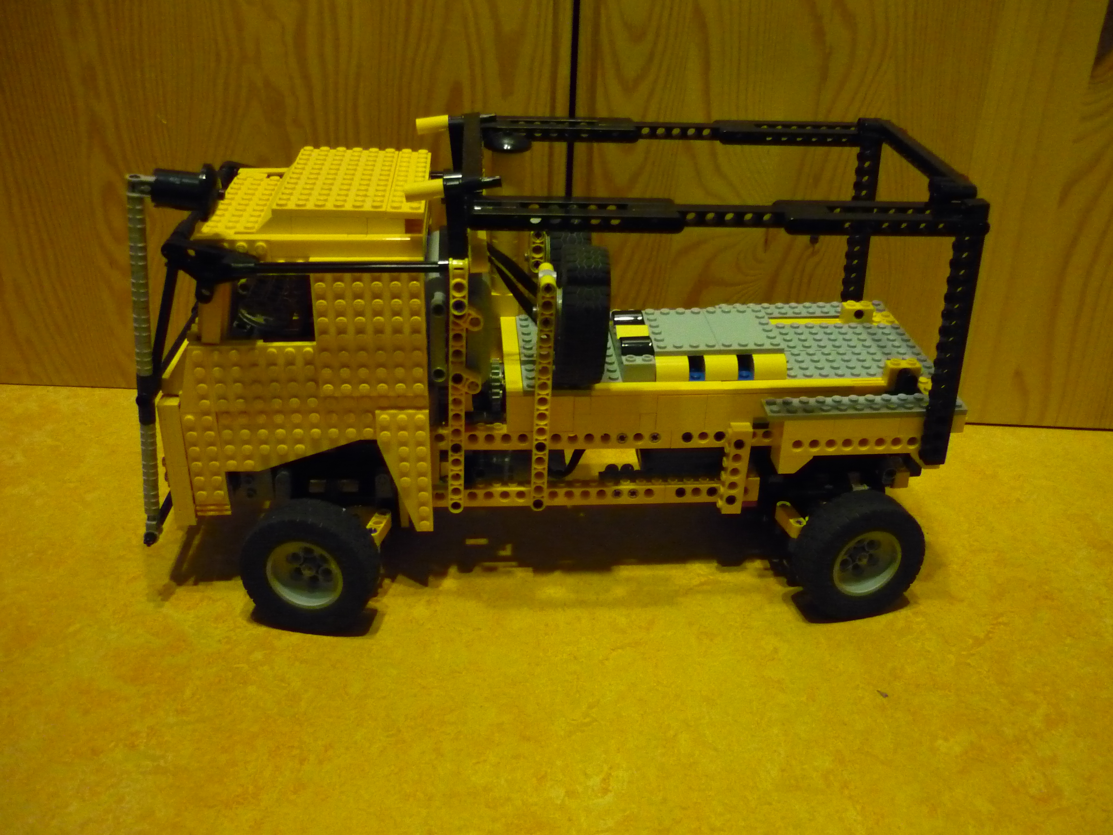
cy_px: 418
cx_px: 556
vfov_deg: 42.9
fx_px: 1061
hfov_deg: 55.4
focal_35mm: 33
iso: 800
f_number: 2.8
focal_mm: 5.5
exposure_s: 1/10
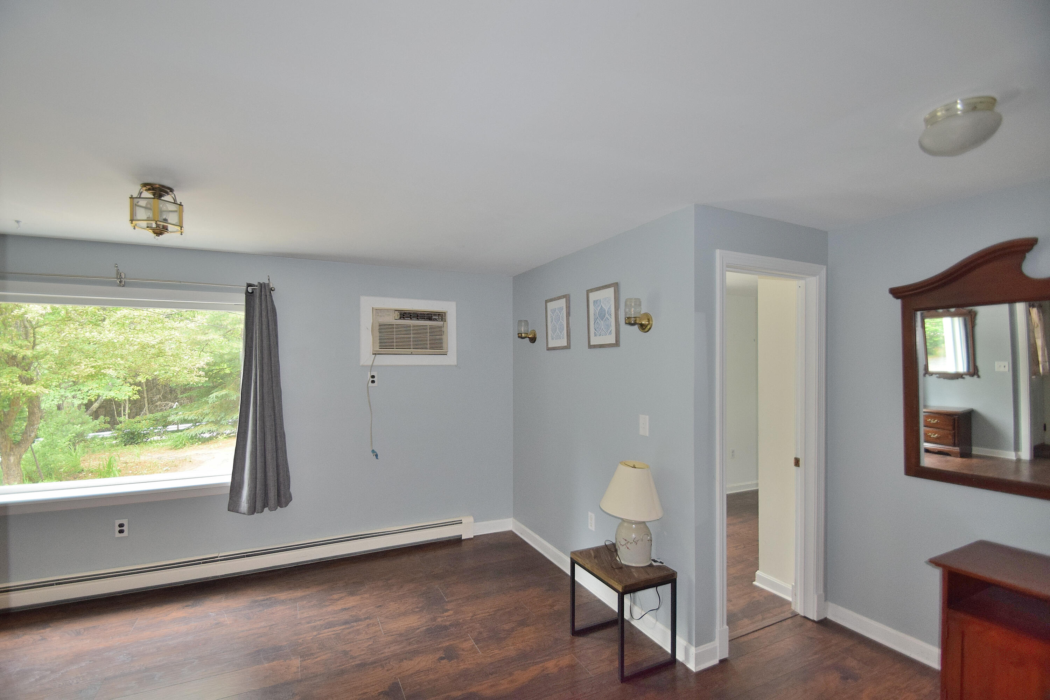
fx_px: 437
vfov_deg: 77.3
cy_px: 350
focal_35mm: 15
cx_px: 525
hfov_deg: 100.4
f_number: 3.5
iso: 900
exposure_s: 1/60
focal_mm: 10
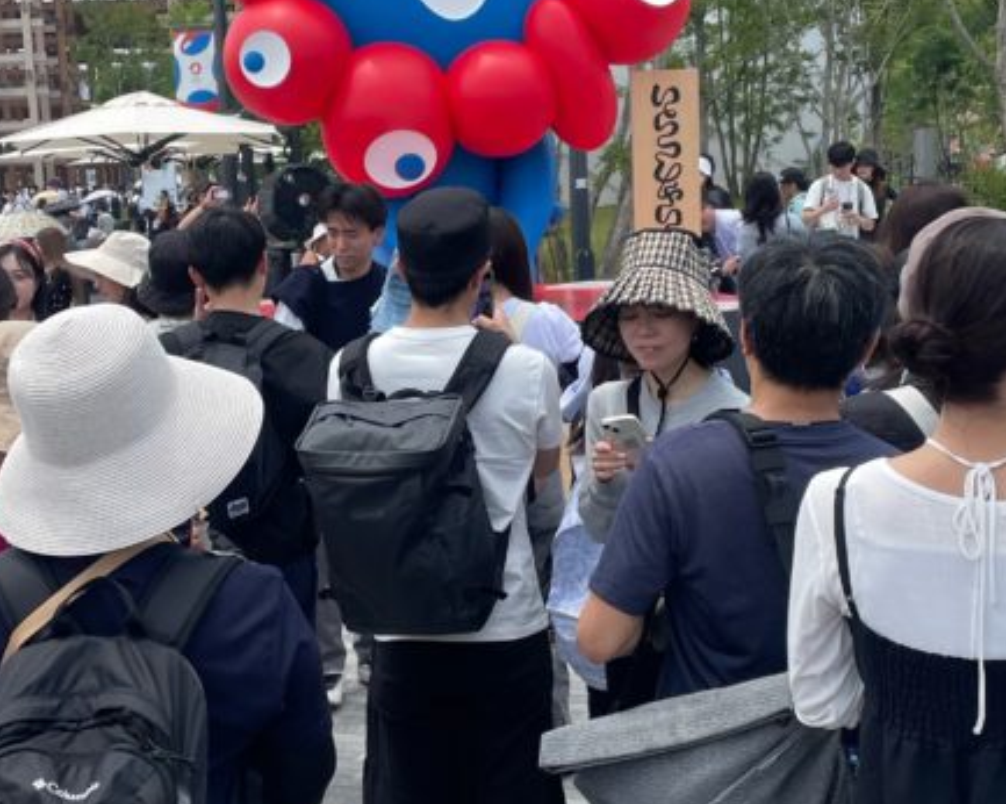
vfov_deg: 25.4
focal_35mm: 60
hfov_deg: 31.5
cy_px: 432
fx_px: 1786
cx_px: 467
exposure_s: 1/1887
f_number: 1.6
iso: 32
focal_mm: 4.2
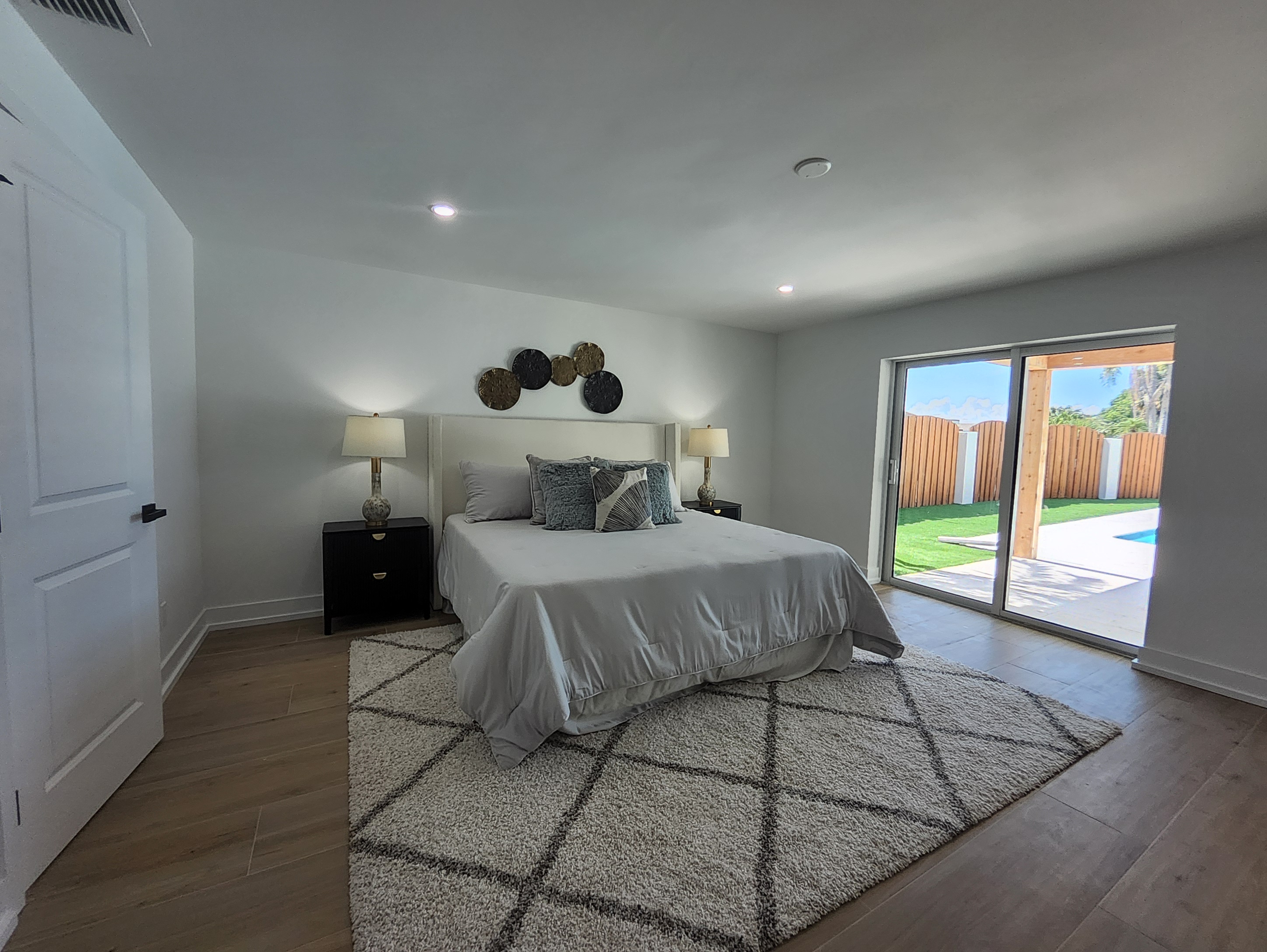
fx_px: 476
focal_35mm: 13
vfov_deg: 90.0
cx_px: 634
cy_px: 476
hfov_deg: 106.1
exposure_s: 1/120
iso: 40
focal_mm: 1.13
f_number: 2.2
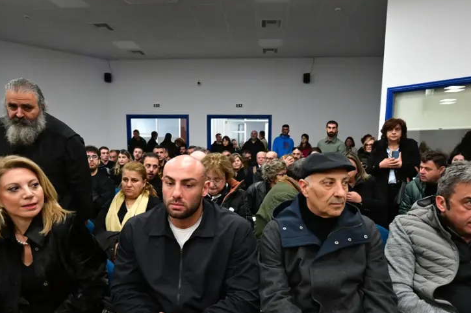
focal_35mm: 24
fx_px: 314
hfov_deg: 73.7
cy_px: 196
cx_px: 246
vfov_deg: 52.5
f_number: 4
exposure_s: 1/160
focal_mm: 17
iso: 4000
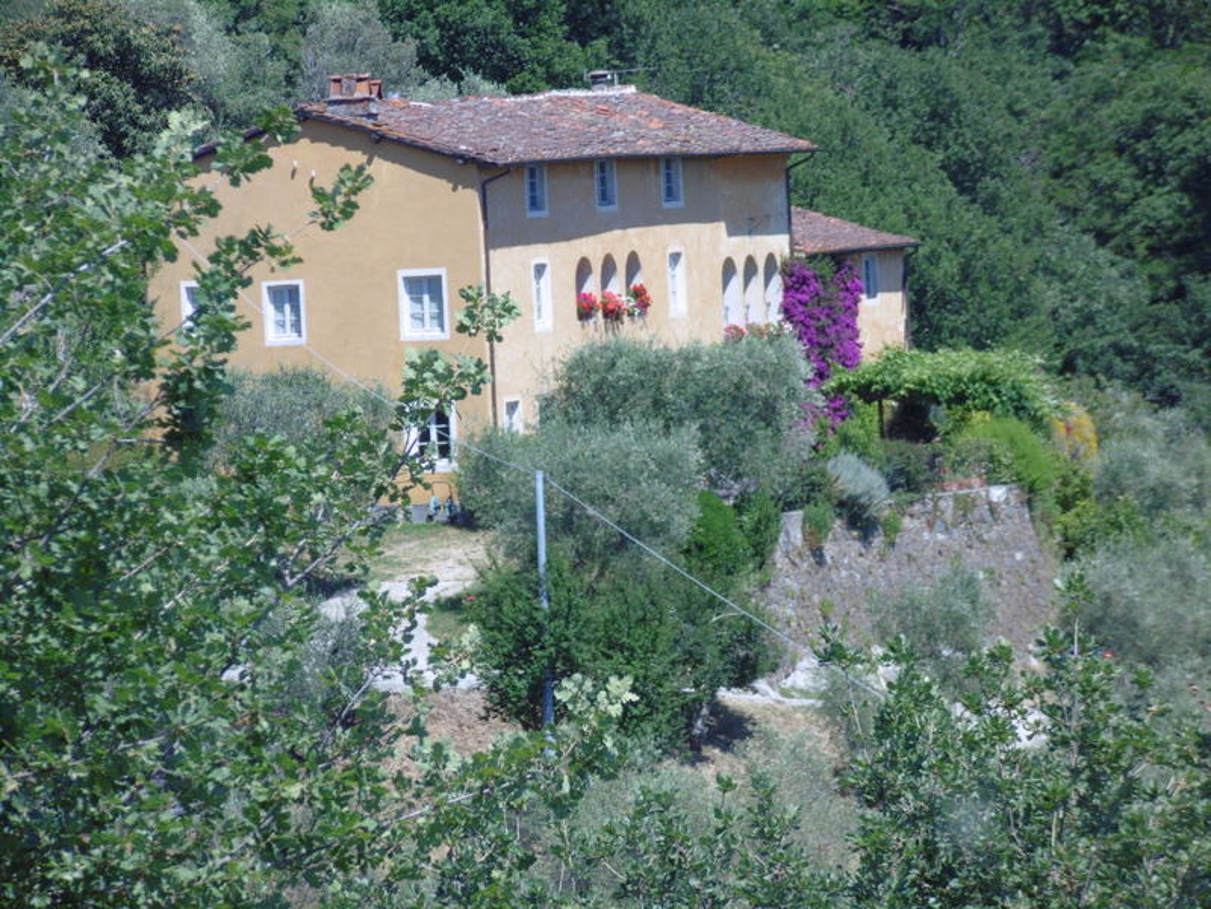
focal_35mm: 353
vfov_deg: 4.2
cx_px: 606
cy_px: 454
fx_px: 12349
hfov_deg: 5.6
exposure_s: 1/640
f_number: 5.9
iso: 100
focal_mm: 65.1
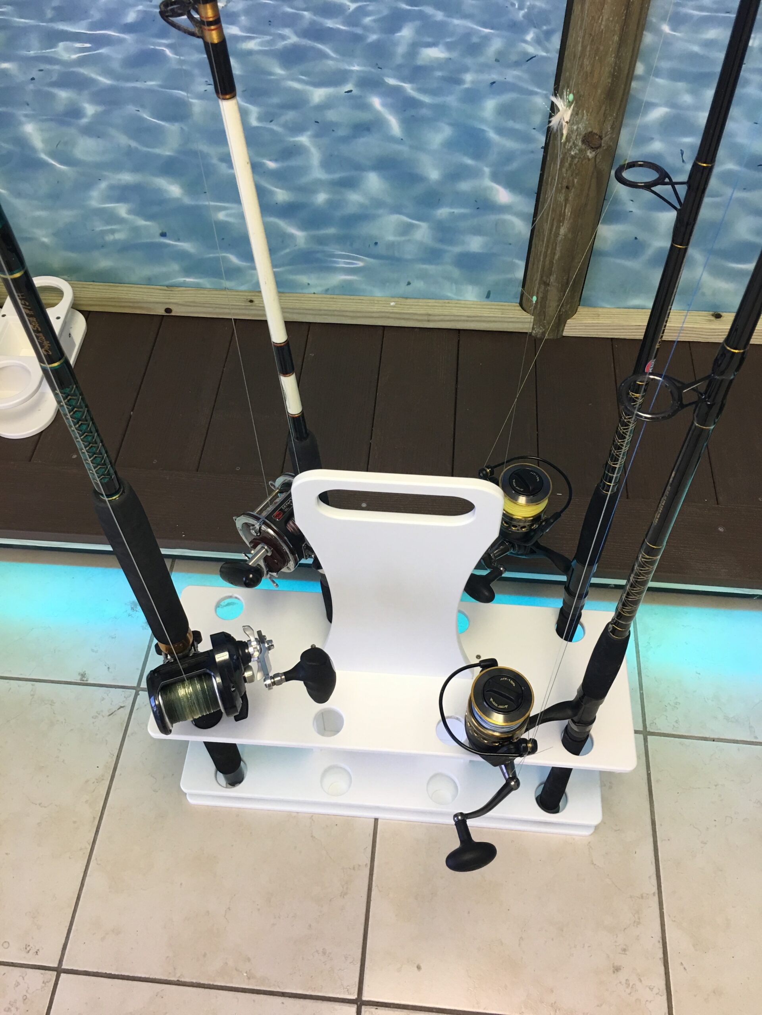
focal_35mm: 29
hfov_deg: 48.2
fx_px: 851
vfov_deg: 61.7
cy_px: 508
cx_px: 381
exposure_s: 1/30
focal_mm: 4.15
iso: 40
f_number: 2.2
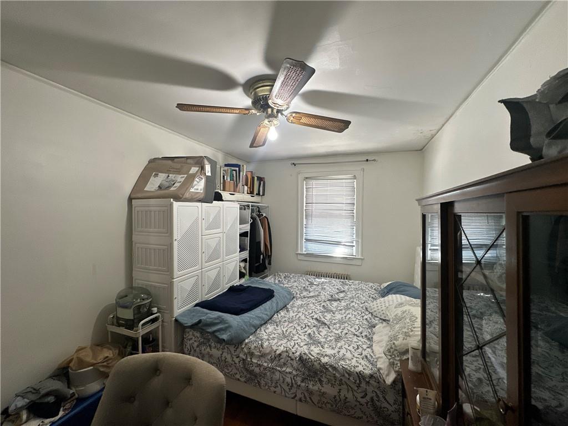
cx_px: 284
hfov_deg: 102.1
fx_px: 230
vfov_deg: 85.7
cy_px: 213
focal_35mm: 14
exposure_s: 1/120
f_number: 2.2
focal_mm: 2.22
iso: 250
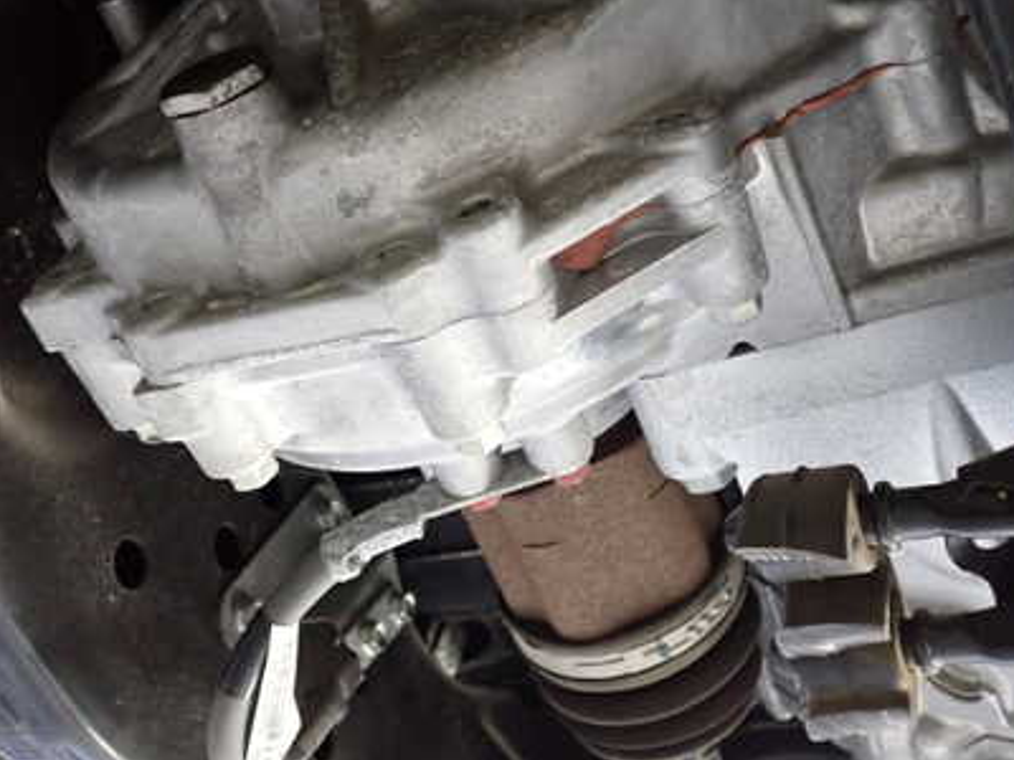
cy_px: 261
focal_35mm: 48
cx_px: 553
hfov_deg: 39.6
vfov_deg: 30.1
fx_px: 1406
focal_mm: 5.79
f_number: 2.4
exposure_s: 1/30
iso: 640
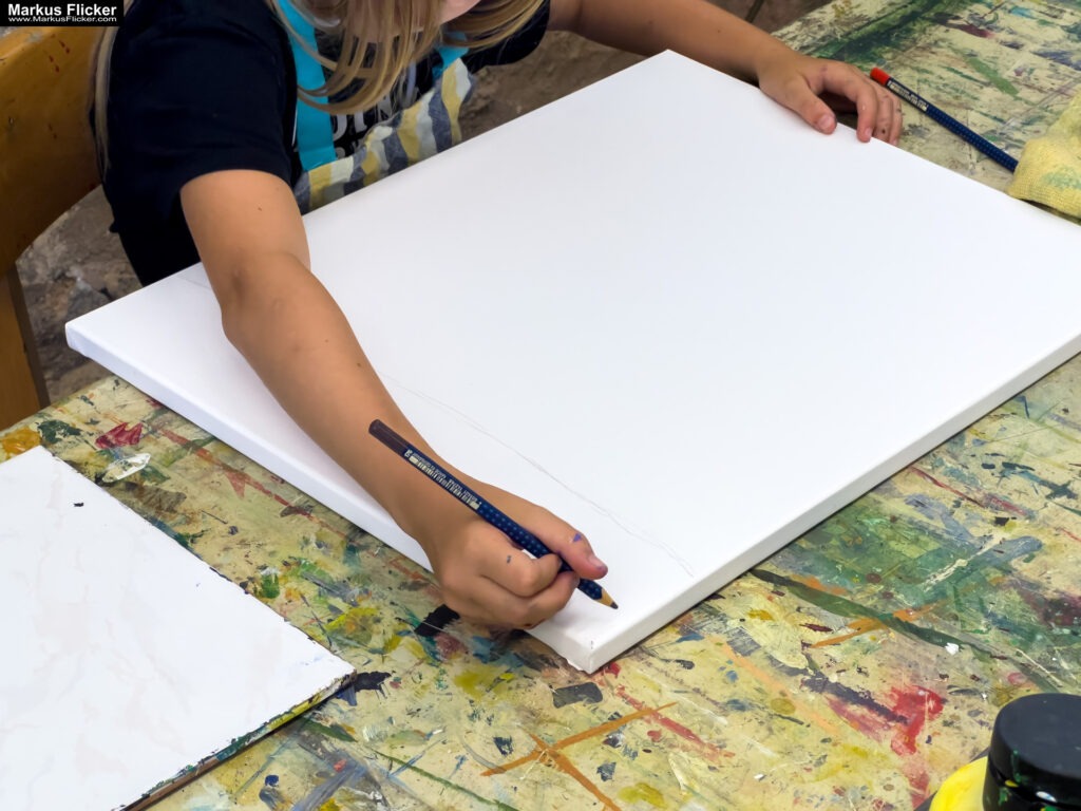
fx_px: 2405
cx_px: 540
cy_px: 406
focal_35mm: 77
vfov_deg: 19.1
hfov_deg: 25.3
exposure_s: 1/100
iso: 200
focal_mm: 9
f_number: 2.8
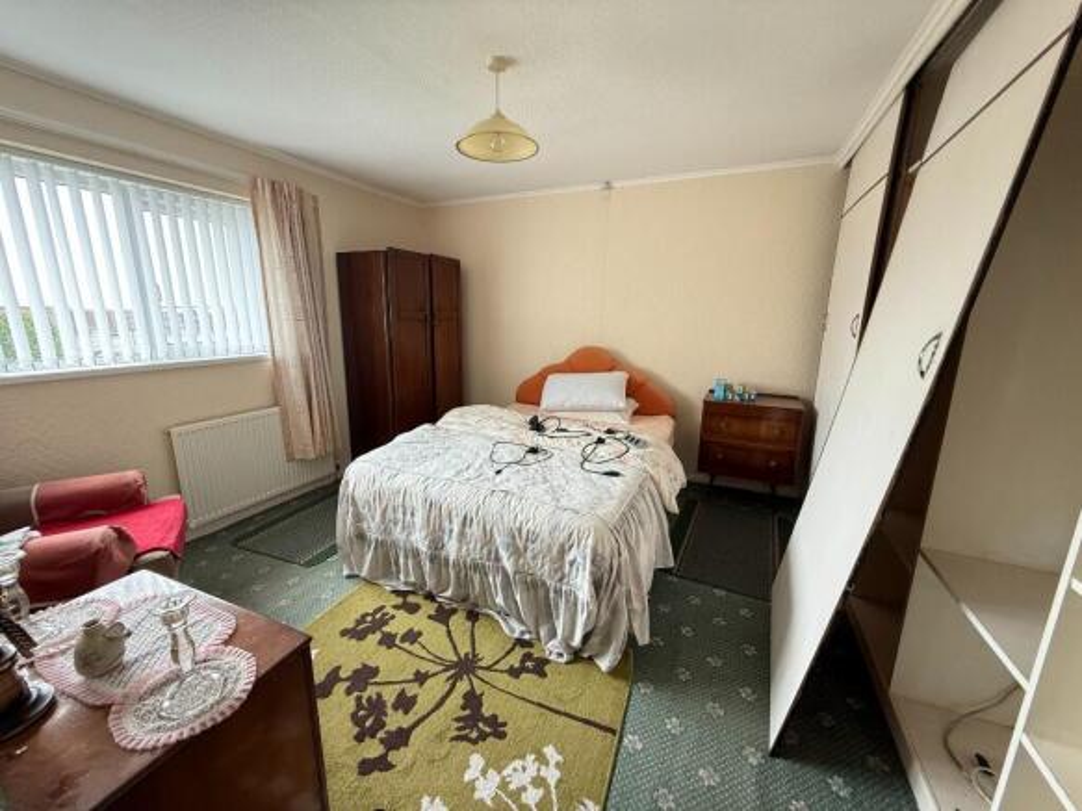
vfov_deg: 85.7
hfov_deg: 102.1
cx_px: 541
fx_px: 438
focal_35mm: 14
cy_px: 406
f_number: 2.2
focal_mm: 2.22
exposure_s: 1/99
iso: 200
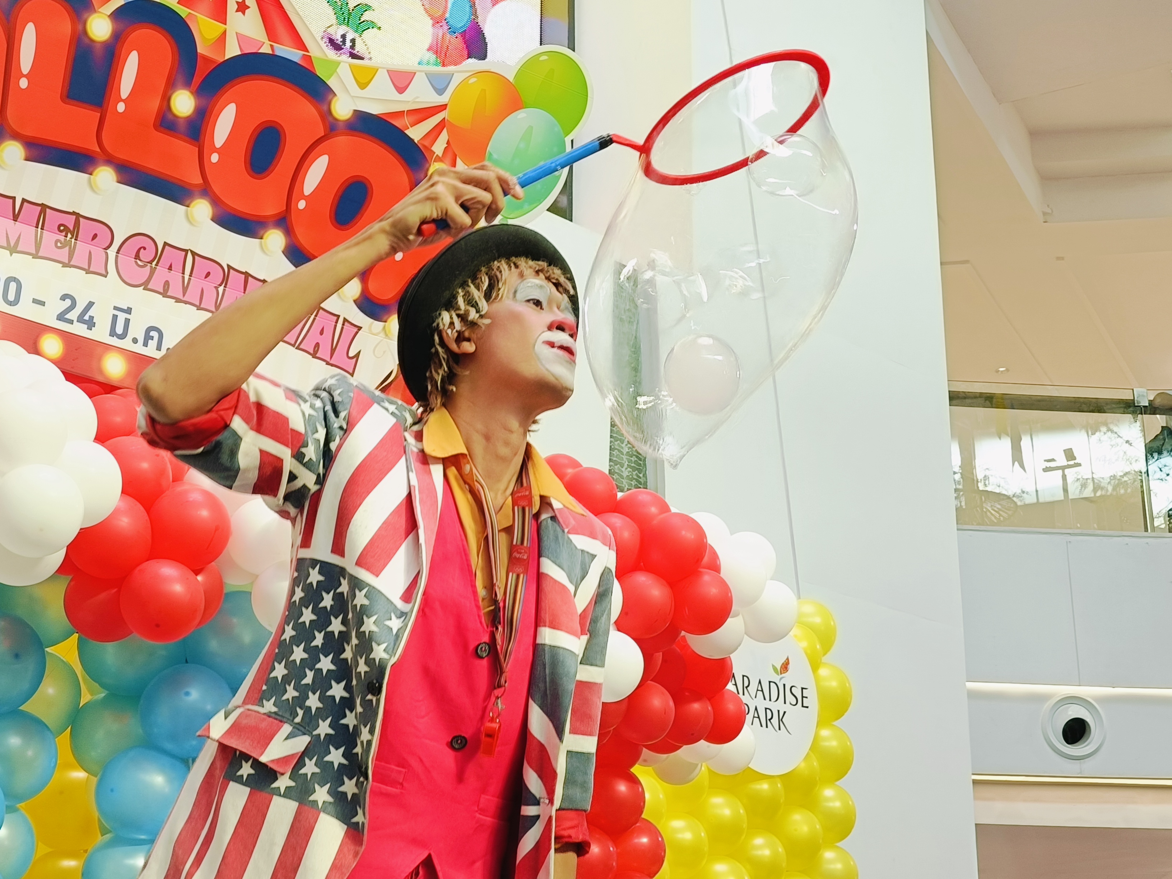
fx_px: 1862
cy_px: 440
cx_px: 586
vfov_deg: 26.6
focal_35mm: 55
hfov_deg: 34.9
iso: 322
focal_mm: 7.08
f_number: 2
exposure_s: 1/50
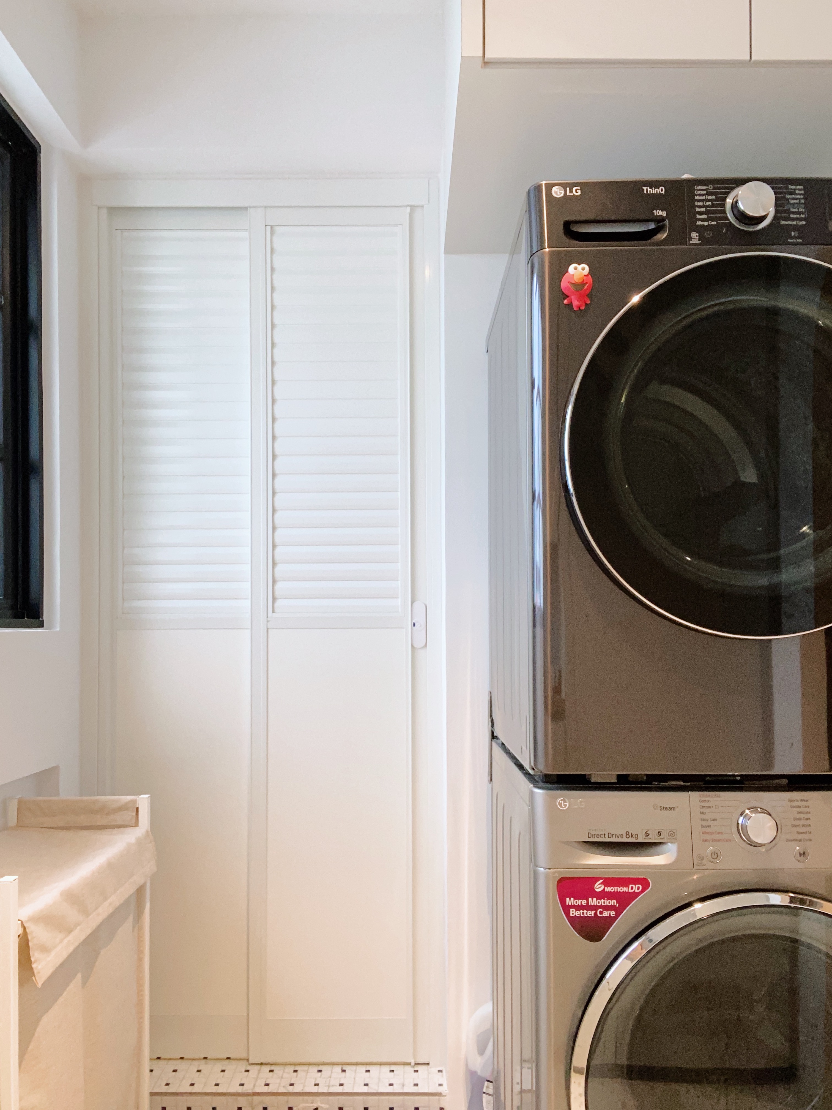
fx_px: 737
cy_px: 555
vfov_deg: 73.9
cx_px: 416
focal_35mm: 23
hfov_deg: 58.9
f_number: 2.2
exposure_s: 1/50
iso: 200
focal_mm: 2.71
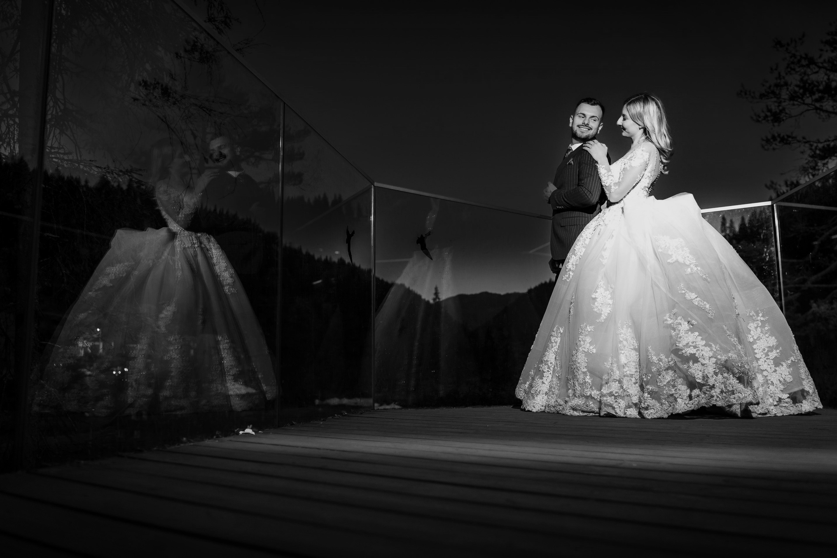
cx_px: 418
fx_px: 651
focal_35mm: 28
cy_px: 279
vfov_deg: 46.4
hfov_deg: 65.5
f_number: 2.8
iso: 500
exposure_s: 1/250
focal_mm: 28
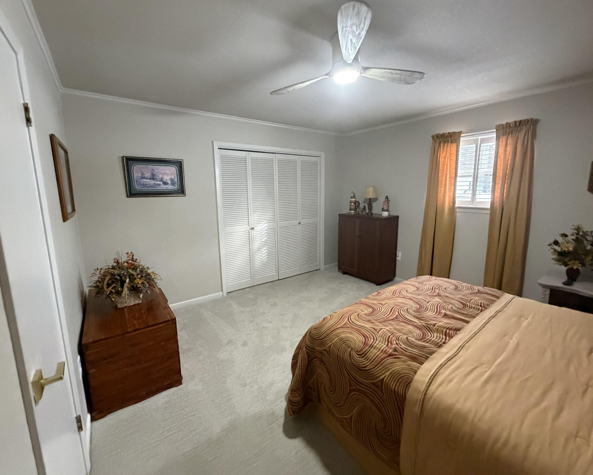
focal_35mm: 15
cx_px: 293
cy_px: 231
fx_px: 263
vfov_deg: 84.0
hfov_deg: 96.8
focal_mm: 2.22
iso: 1000
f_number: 2.2
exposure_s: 1/60
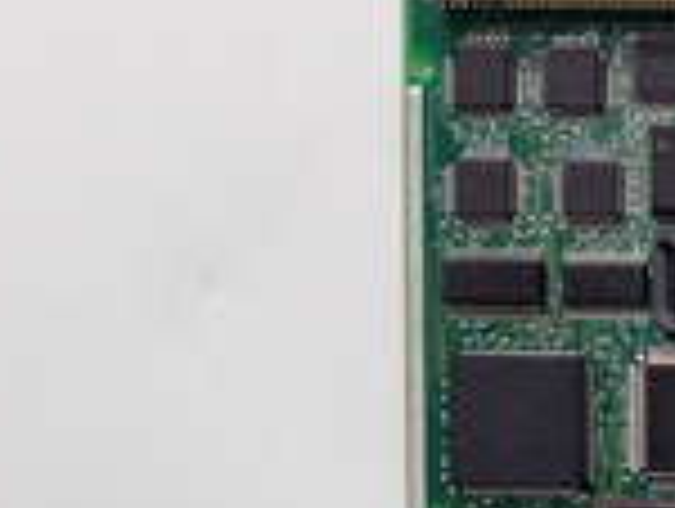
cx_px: 1143
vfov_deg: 12.9
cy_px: 791
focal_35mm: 108
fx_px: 2109
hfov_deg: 15.9
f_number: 2
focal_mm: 3.79
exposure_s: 1/33
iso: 246
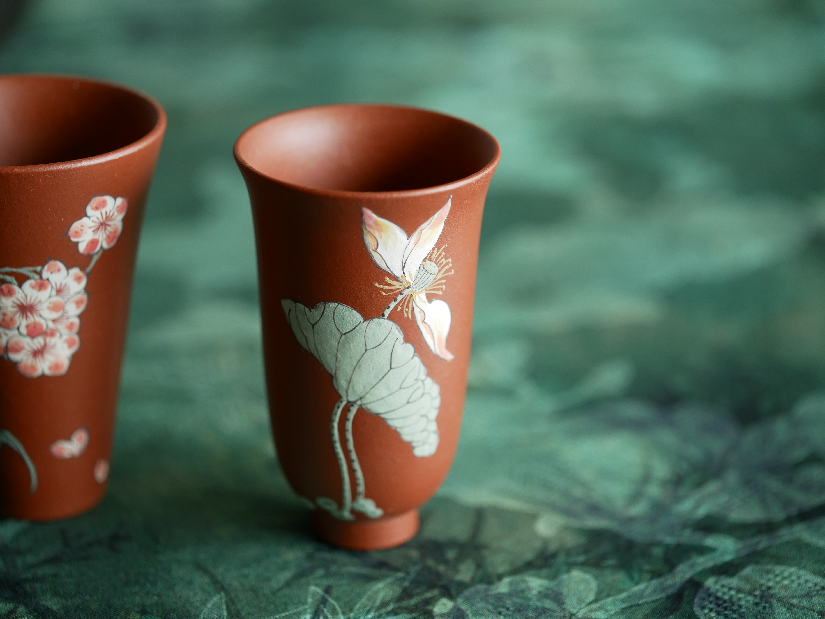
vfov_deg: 16.4
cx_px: 412
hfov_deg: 21.8
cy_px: 310
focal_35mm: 90
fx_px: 2146
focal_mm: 45
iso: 200
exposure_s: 1/100
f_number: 2.8
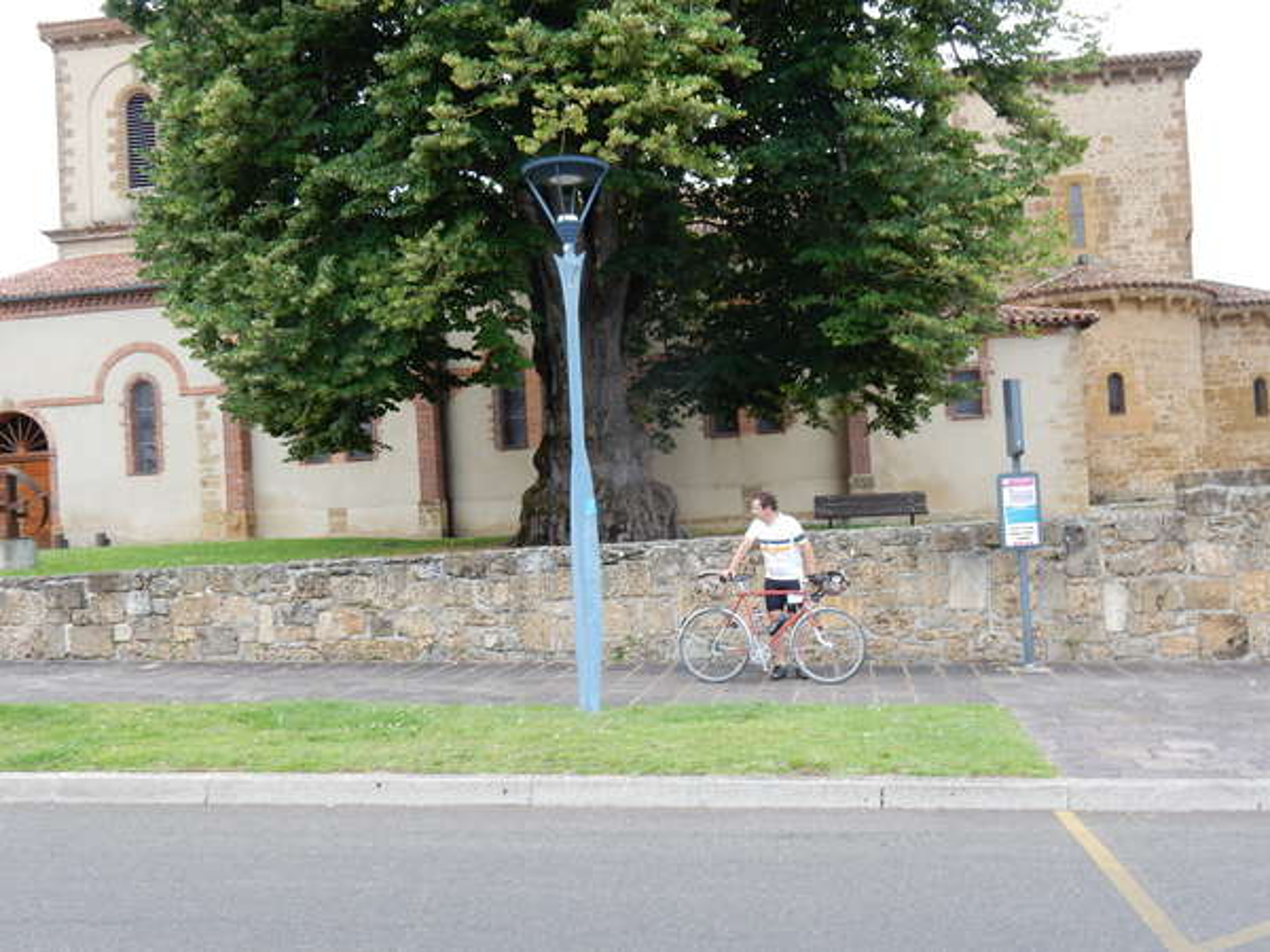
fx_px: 1321
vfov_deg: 39.7
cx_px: 635
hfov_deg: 51.4
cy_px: 476
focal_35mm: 36
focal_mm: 6.4
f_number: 4
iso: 125
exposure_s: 1/30
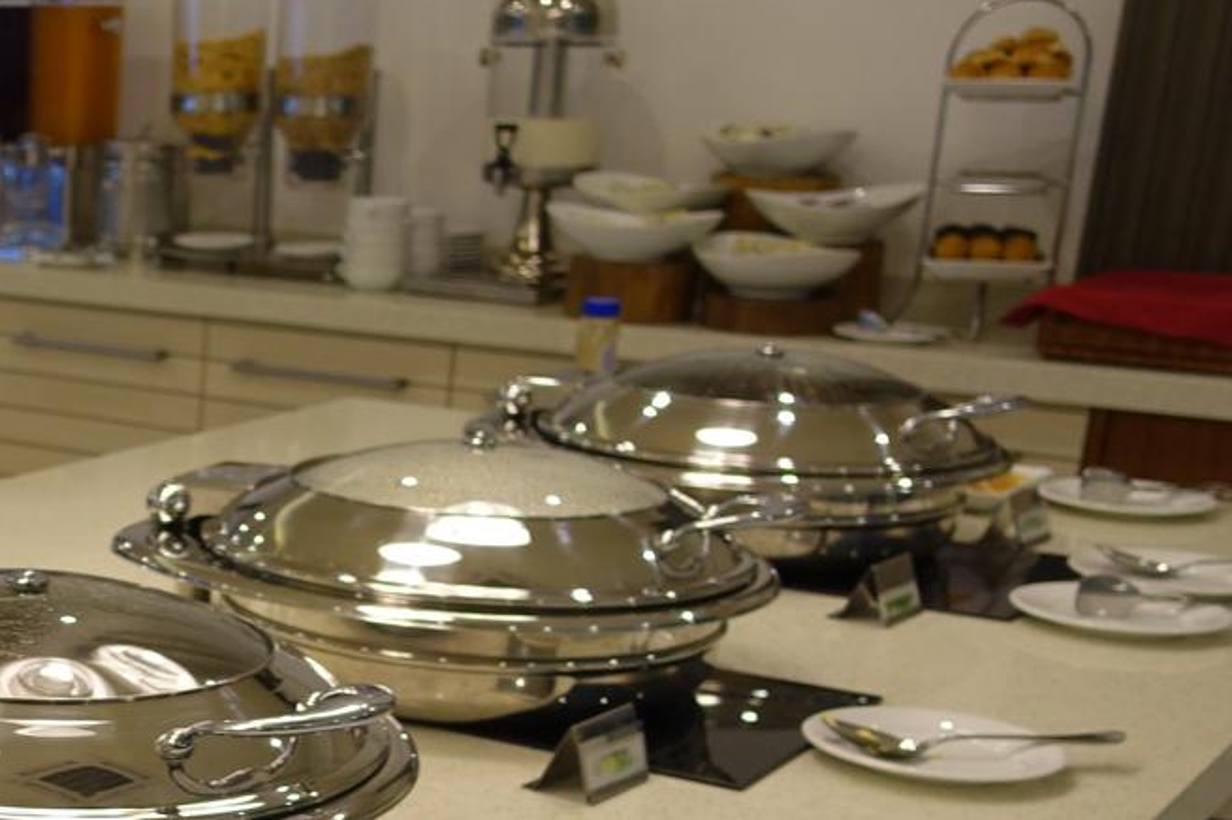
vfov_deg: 20.0
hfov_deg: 27.3
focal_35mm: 66
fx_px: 2257
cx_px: -205
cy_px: 807
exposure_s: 1/30
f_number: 1.8
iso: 125
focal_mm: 8.8
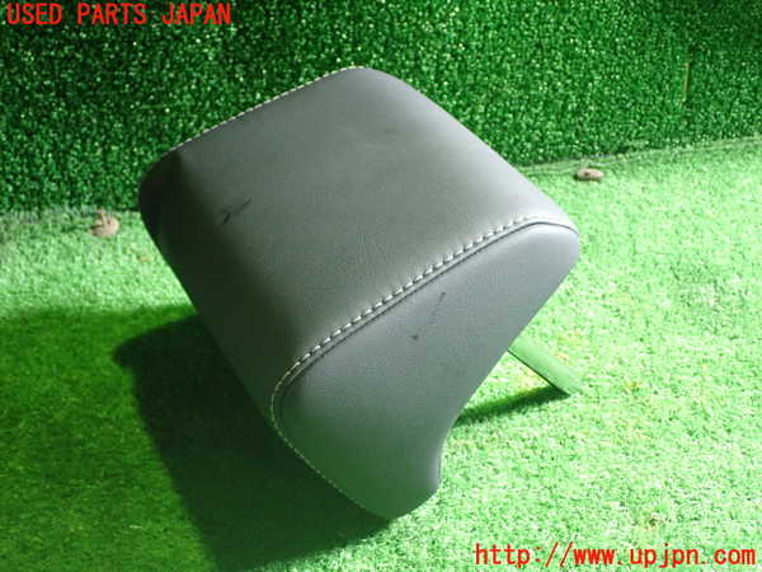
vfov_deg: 32.9
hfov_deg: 42.9
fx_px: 969
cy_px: 286
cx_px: 381
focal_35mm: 44
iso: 800
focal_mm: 7.84
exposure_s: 1/30
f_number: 2.9
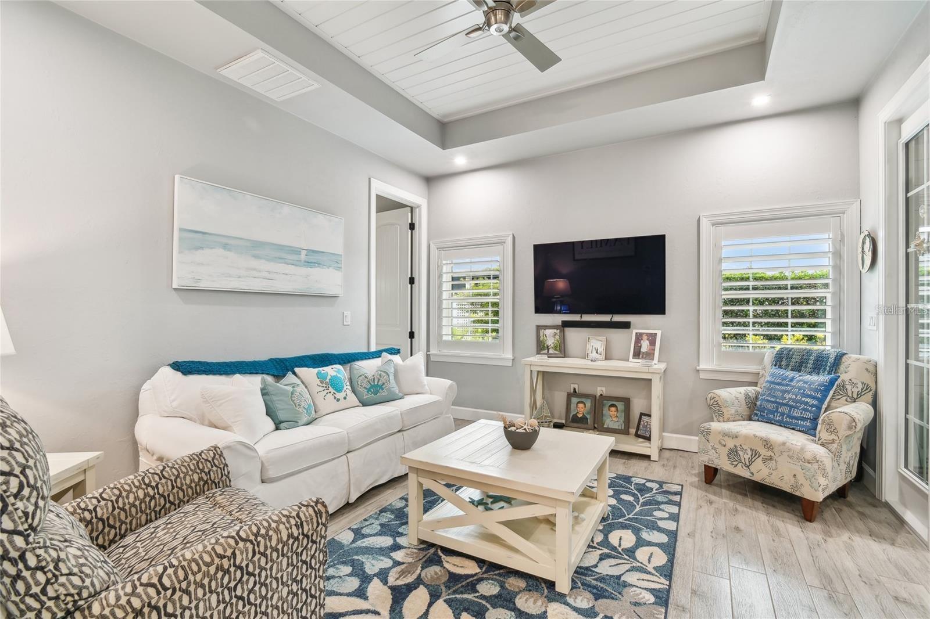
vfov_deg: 77.3
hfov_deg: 100.4
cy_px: 310
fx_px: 387
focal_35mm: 15
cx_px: 465
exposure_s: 1/2.5
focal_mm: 10
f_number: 7.1
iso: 100
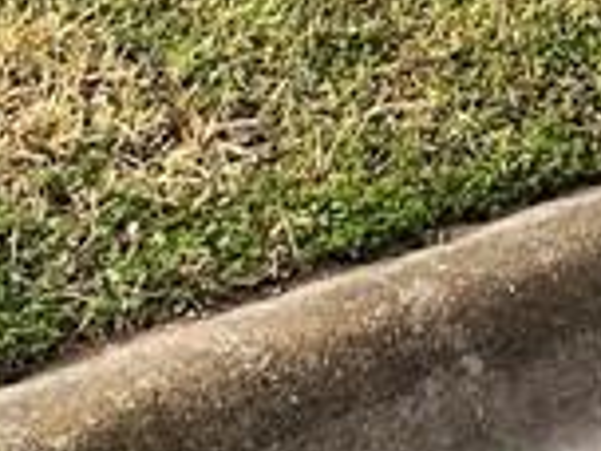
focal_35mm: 196
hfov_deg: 9.9
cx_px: 747
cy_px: -969
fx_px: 3403
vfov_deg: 6.8
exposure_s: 1/709
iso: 16
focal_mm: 3
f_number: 1.8
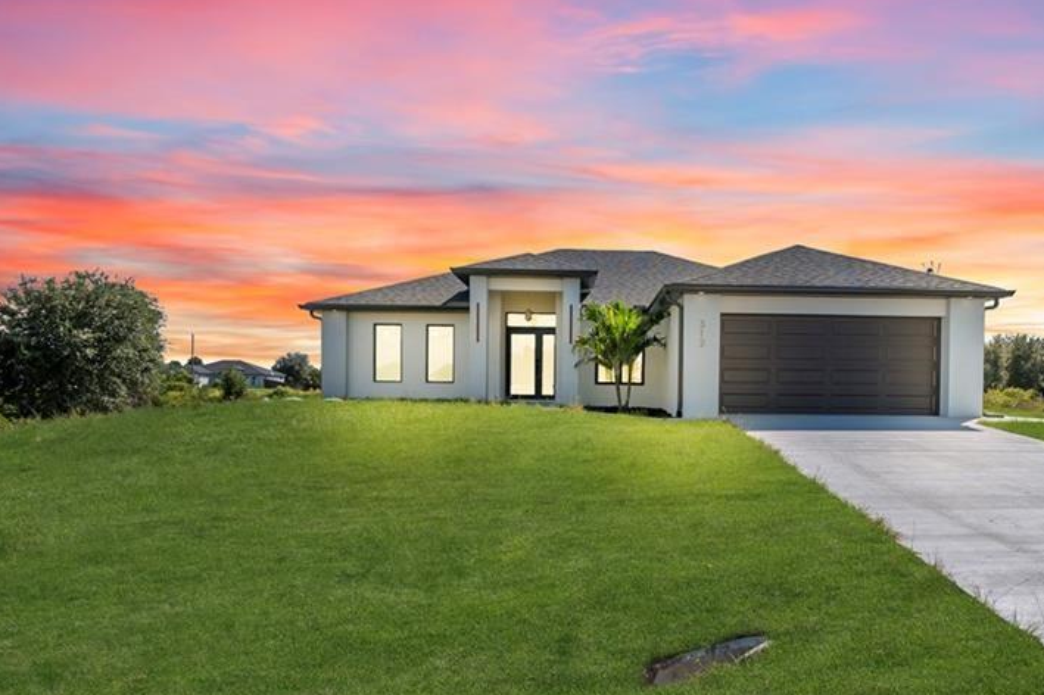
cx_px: 630
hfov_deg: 68.7
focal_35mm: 26
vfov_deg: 49.3
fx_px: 754
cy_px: 402
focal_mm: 12
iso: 100
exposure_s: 1/400
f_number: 8
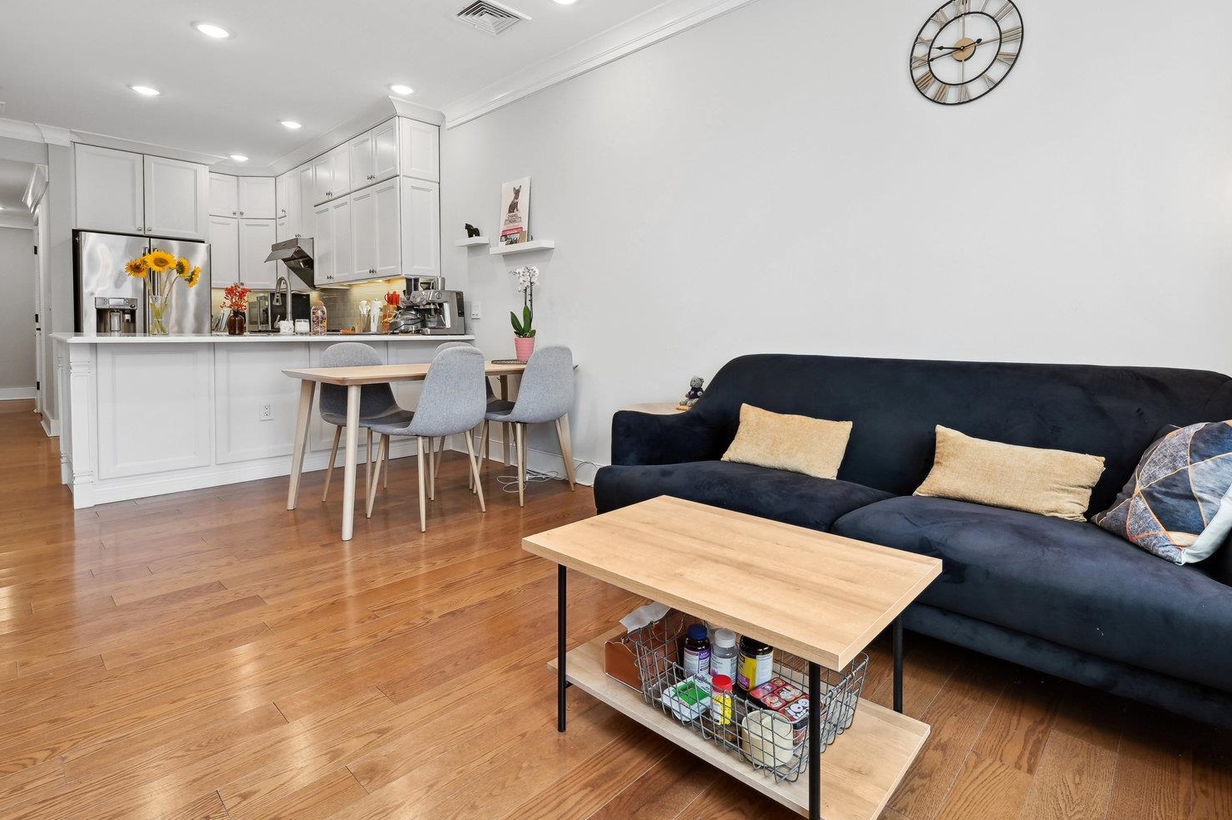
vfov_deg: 70.0
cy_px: 351
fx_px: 582
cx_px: 683
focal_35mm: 17
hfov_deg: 92.9
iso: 125
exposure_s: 1/80
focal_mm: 14
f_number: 8
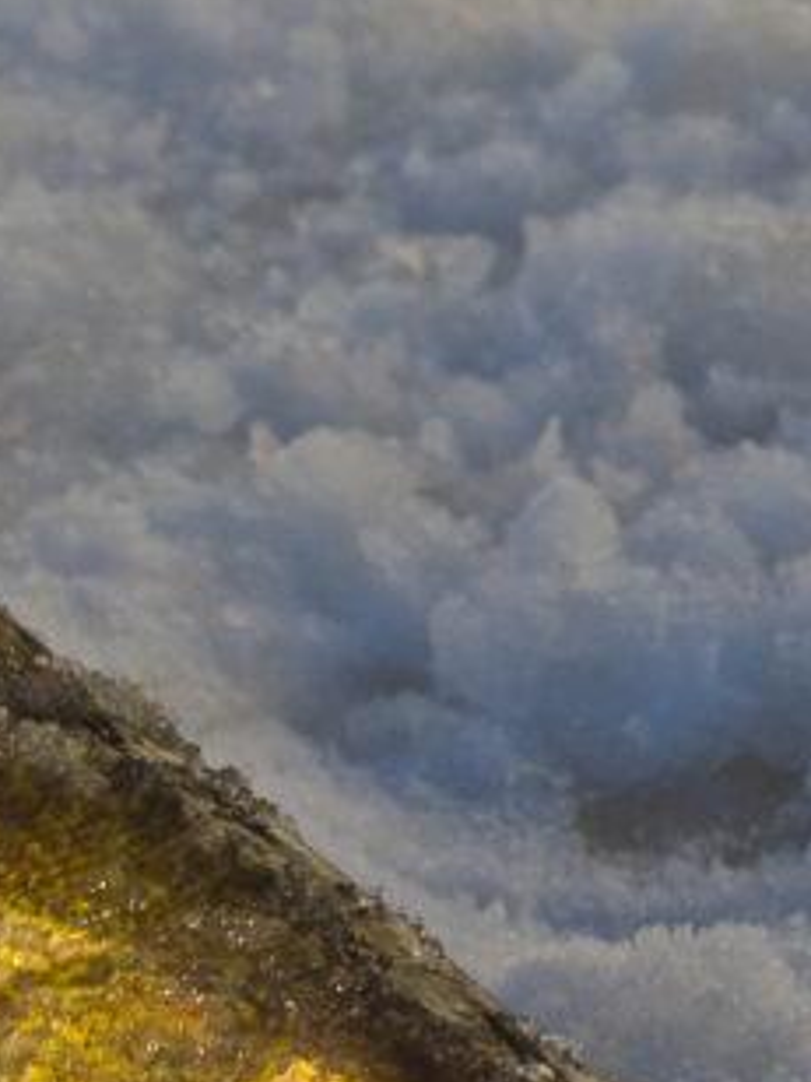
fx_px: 29957
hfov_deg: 1.5
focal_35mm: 959
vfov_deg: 2.1
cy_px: 885
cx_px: -530
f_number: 8
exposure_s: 1/320
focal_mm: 200
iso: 200
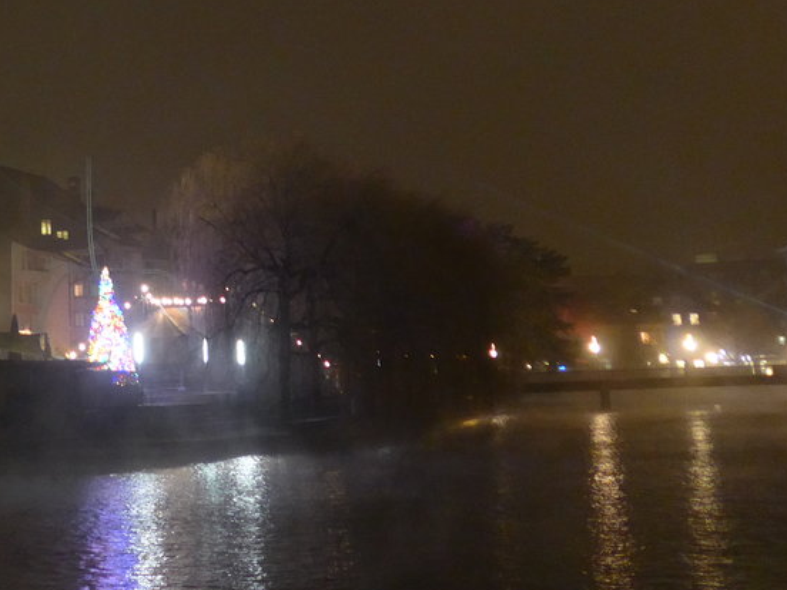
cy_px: 78
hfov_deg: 29.6
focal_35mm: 63
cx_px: 98
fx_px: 1432
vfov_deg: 22.8
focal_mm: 6
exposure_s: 1/8
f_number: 2
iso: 500
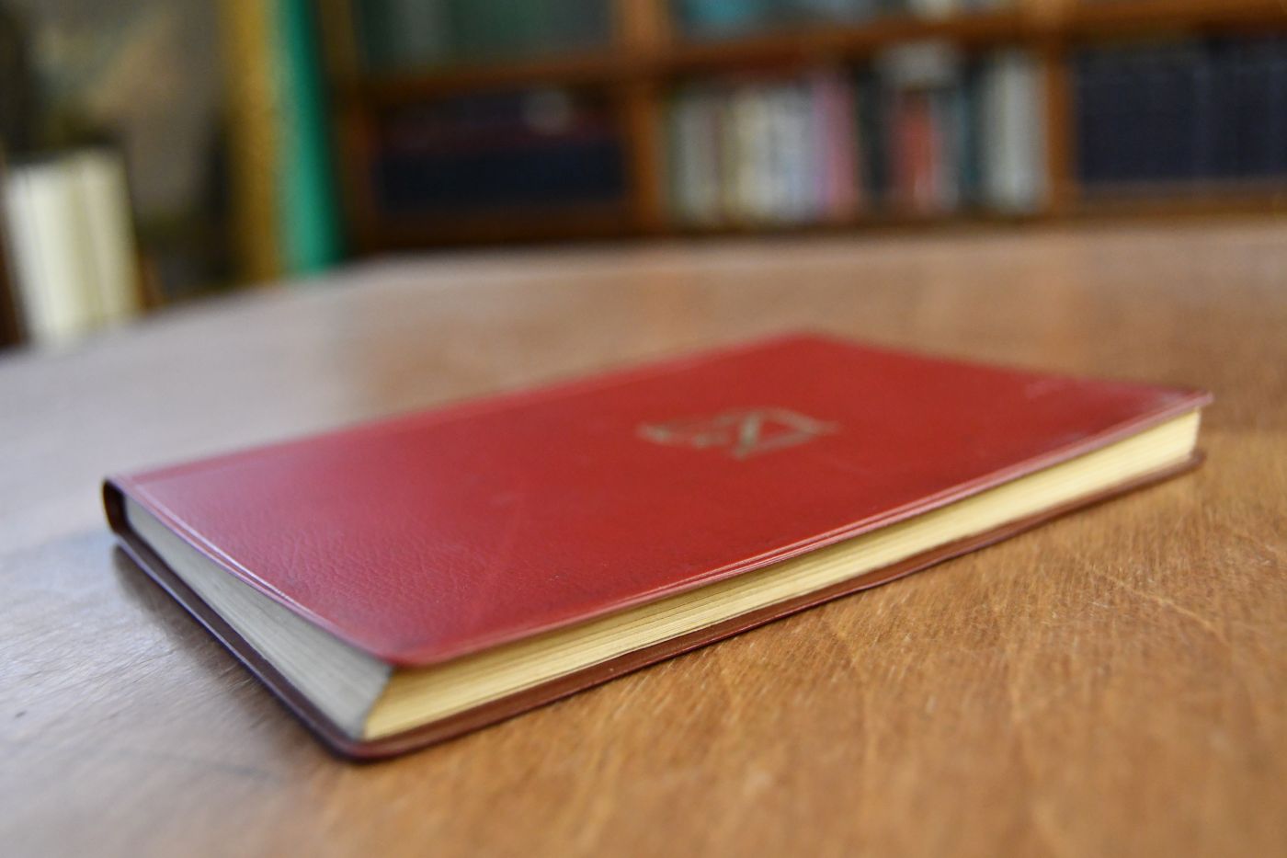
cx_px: 644
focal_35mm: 39
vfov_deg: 34.2
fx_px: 1394
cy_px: 429
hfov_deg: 49.6
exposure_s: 1/125
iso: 2800
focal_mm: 26
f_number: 4
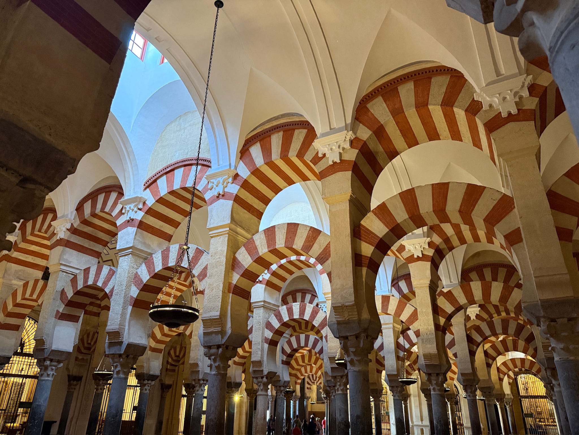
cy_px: 218
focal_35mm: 24
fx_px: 401
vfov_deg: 56.8
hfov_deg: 71.6
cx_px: 290
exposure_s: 1/50
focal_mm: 6.76
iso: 800
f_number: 1.78
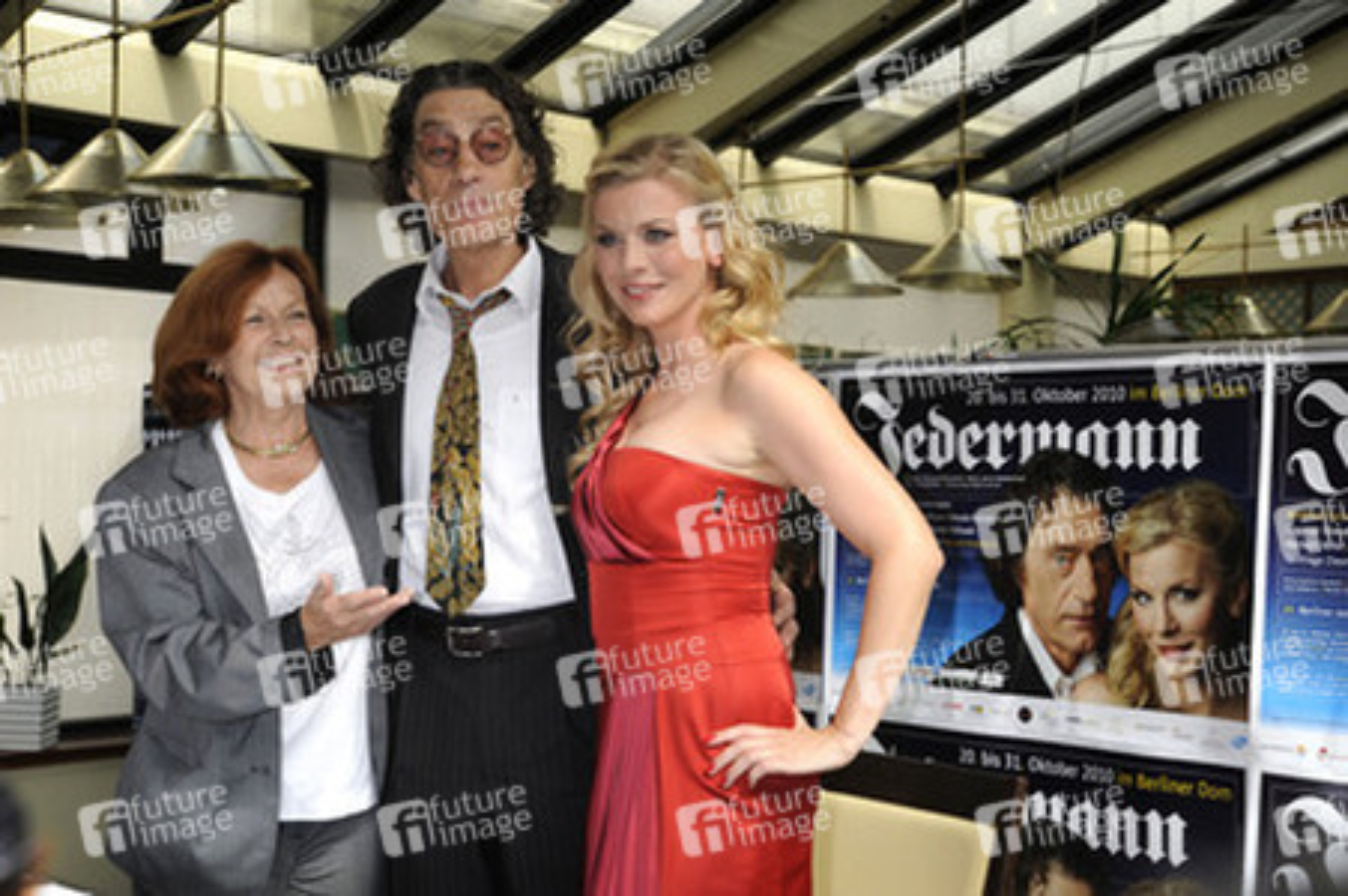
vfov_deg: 26.0
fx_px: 1946
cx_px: 674
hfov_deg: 38.2
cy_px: 448
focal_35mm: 52
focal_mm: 52
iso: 250
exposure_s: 1/200
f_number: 7.1
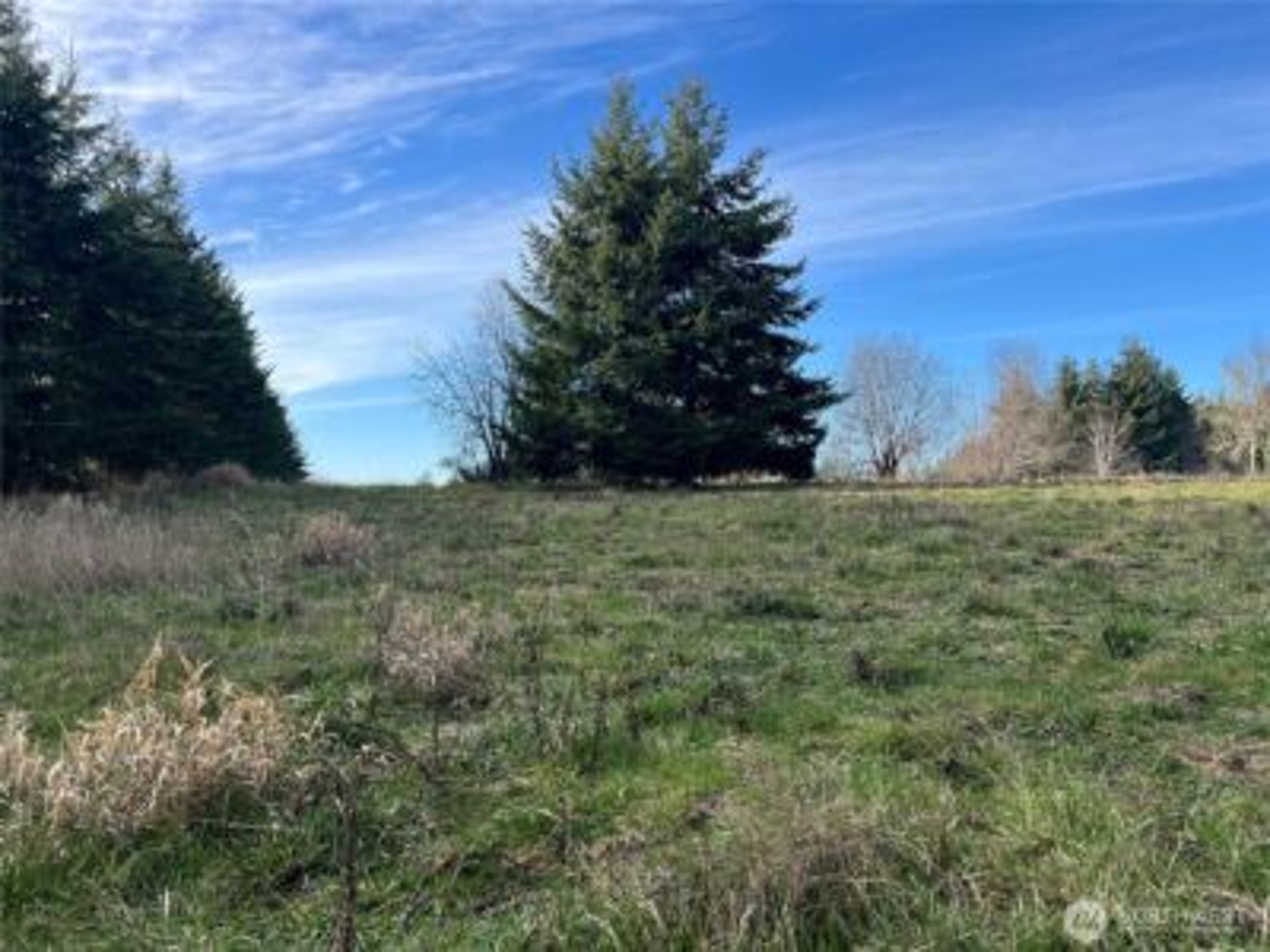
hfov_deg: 67.3
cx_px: 635
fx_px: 954
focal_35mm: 26
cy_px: 476
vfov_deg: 53.1
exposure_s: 1/1972
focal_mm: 5.7
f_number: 1.5
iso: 50
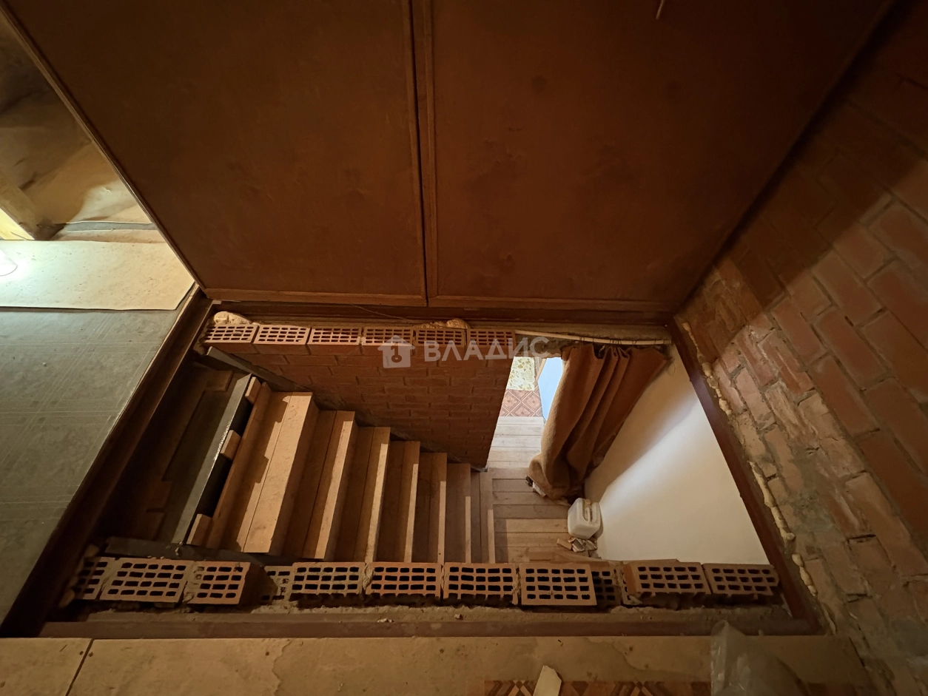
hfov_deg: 102.1
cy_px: 348
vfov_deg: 85.7
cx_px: 464
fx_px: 375
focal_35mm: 14
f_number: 2.2
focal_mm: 2.22
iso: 1600
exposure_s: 1/25
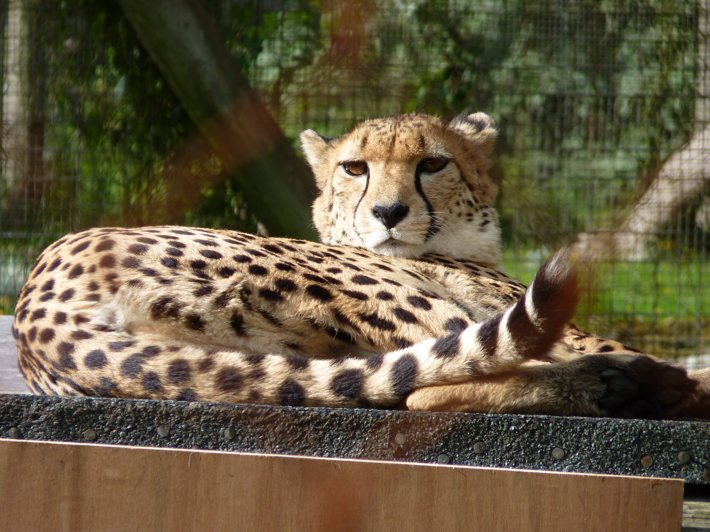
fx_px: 9968
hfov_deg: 4.1
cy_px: 266
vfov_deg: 3.1
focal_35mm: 486
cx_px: 355
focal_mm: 86.4
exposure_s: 1/250
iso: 80
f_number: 4.4
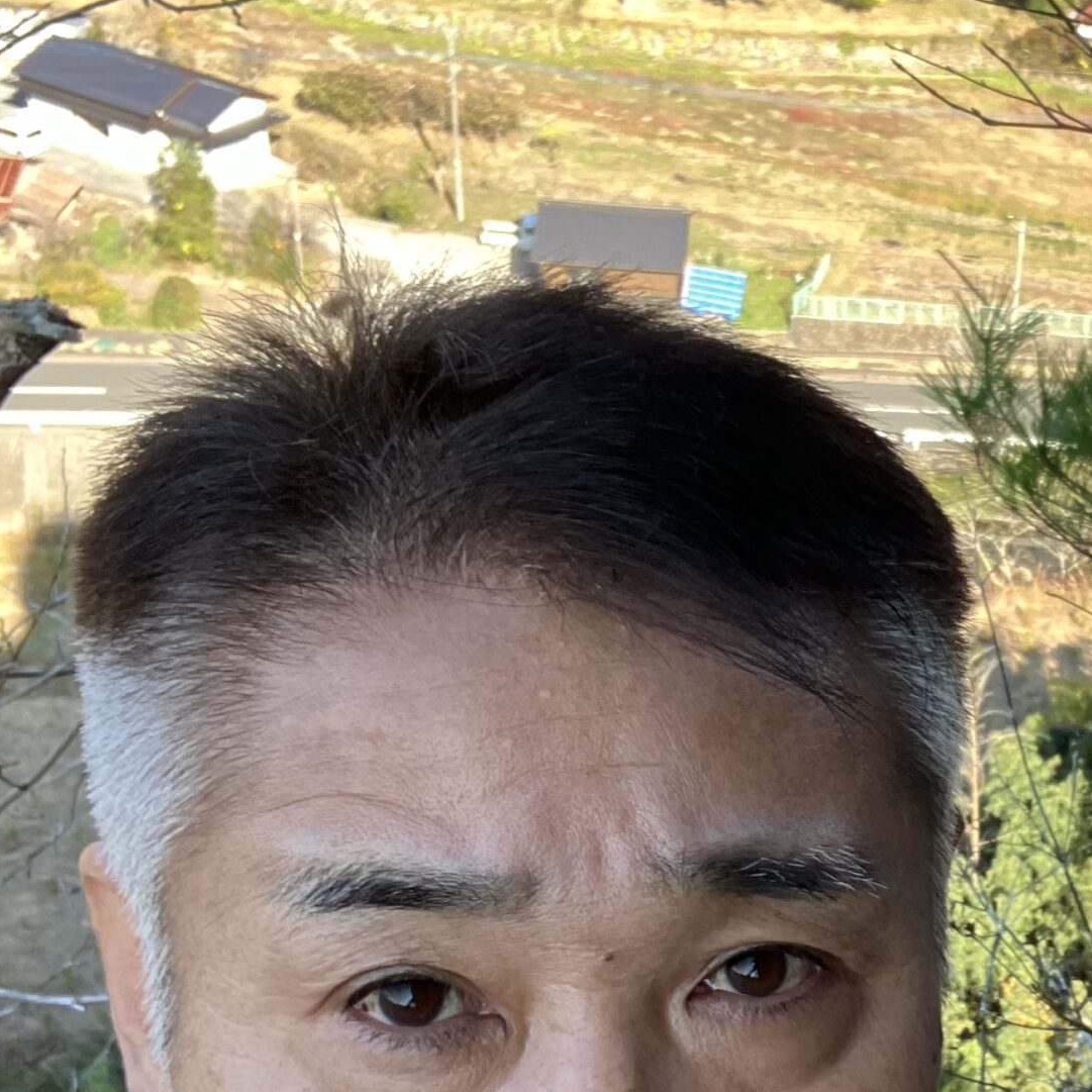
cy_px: 696
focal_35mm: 67
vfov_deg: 25.6
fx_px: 2391
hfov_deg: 25.0
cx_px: 968
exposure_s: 1/121
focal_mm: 2.87
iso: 32
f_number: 2.2
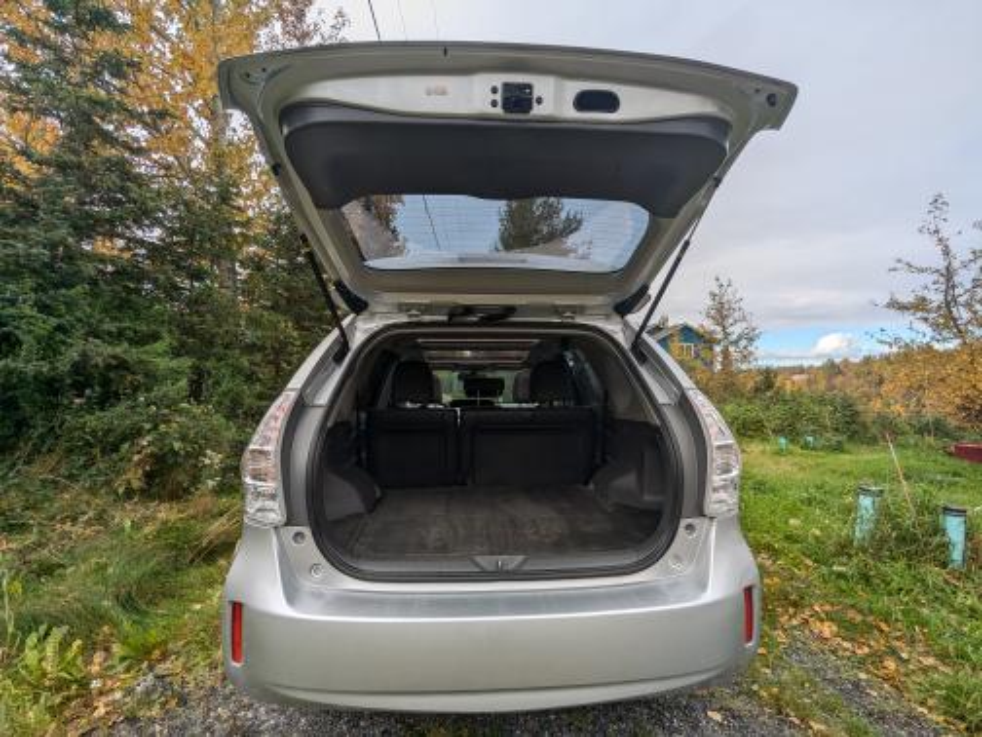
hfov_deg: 94.5
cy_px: 368
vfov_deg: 78.1
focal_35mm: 16
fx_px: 454
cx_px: 491
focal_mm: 2.35
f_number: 2.2
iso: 35
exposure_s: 1/738
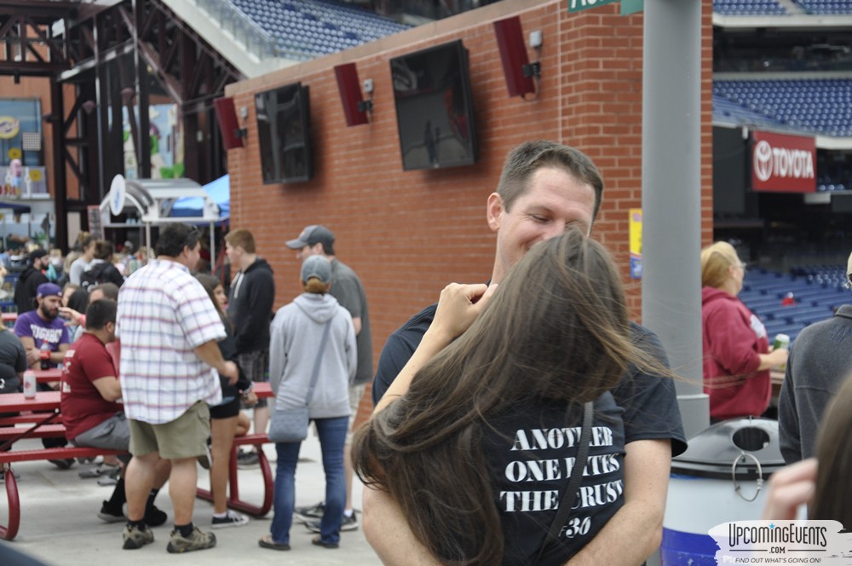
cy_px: 283
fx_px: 2056
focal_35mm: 87
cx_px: 426
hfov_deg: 23.4
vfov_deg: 15.7
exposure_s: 1/125
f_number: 5.6
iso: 400
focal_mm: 58
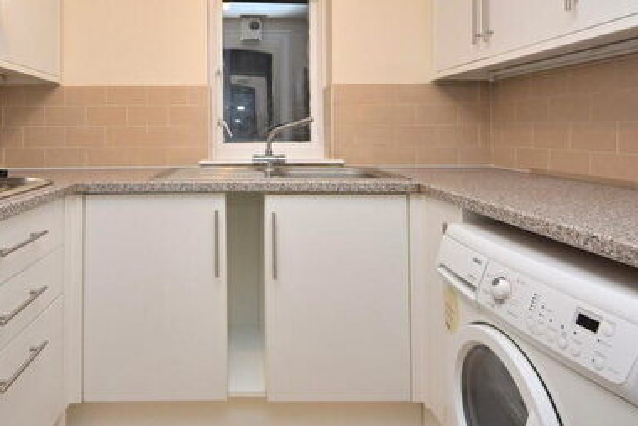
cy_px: 123
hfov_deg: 52.6
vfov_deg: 36.4
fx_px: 637
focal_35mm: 36
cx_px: 235
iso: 800
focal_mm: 13
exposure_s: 1/100
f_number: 5
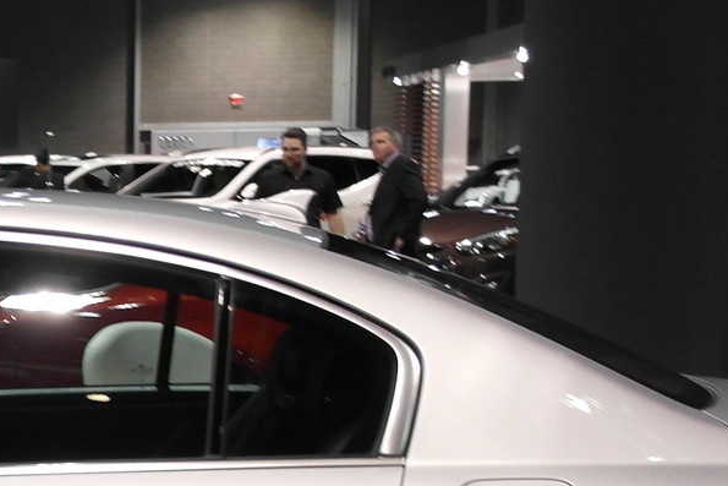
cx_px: -261
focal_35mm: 126
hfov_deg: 15.4
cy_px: 577
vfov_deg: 10.7
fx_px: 2548
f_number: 3.5
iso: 400
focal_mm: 20
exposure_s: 1/30
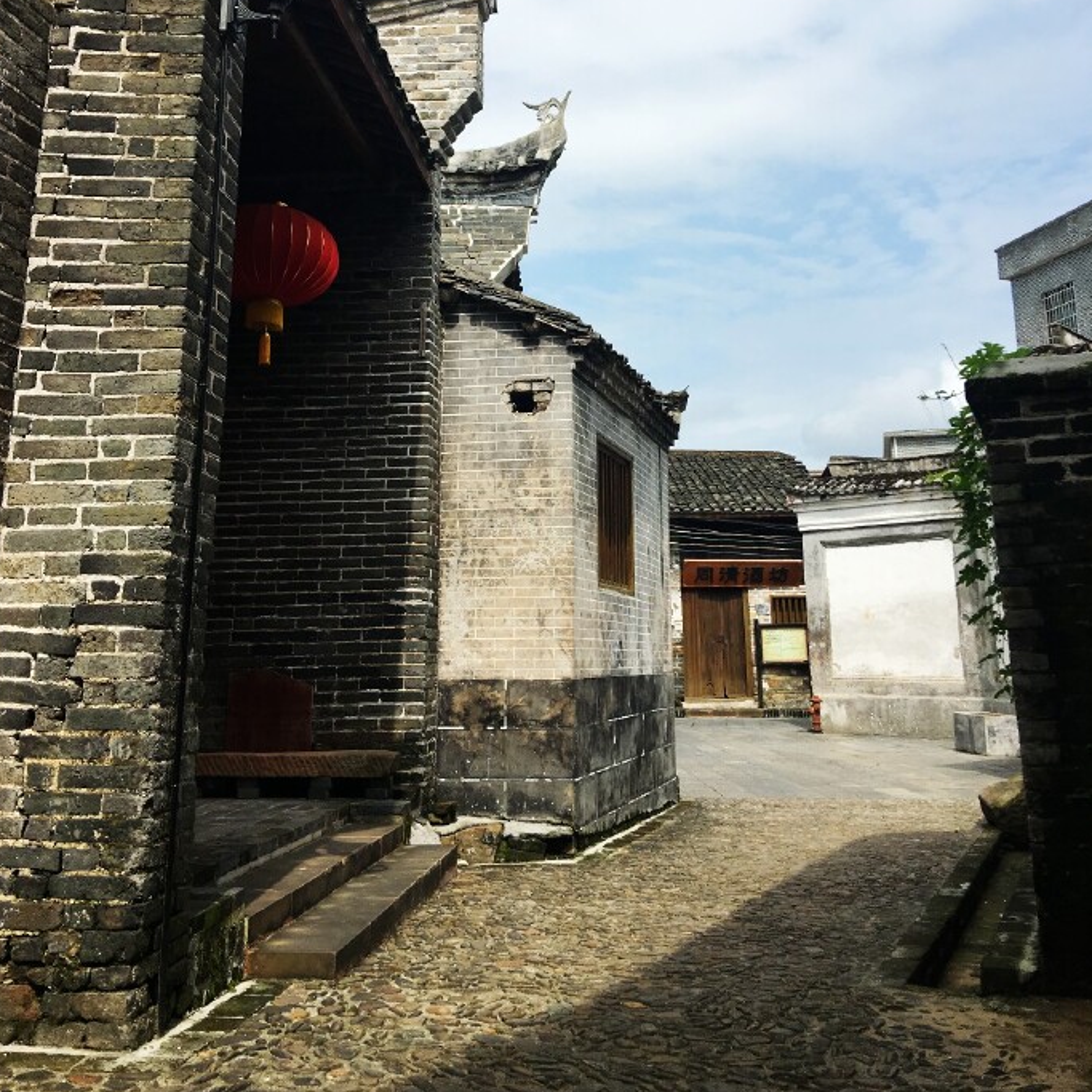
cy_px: 389
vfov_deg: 46.7
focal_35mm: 35
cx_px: 545
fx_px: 1249
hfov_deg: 47.2
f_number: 2.2
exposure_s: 1/1832
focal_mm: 4.15
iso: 25
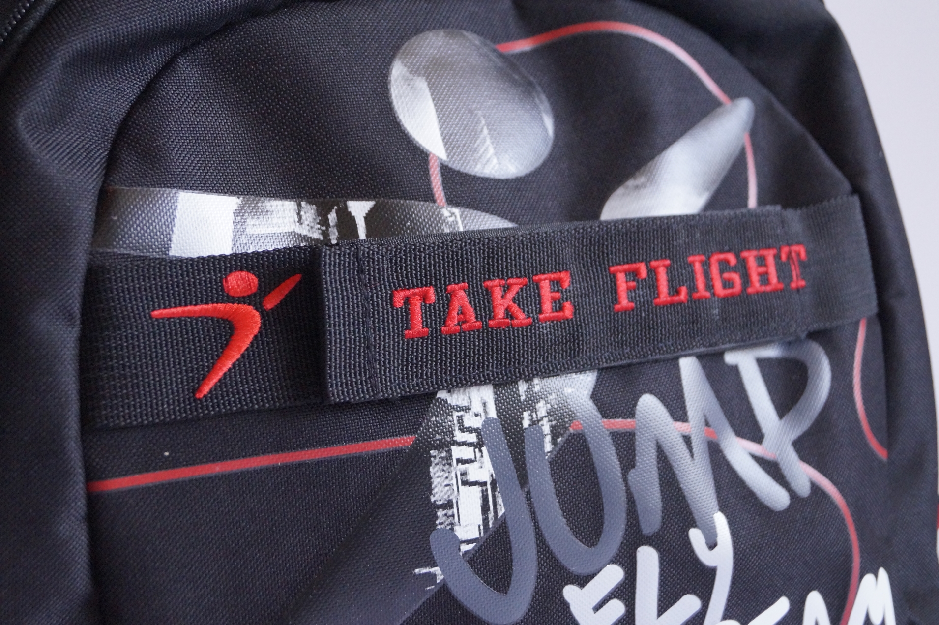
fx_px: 1759
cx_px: 470
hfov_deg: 29.9
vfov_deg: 20.1
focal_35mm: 68
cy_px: 312
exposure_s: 1/160
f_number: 5.6
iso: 3200
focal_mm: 45
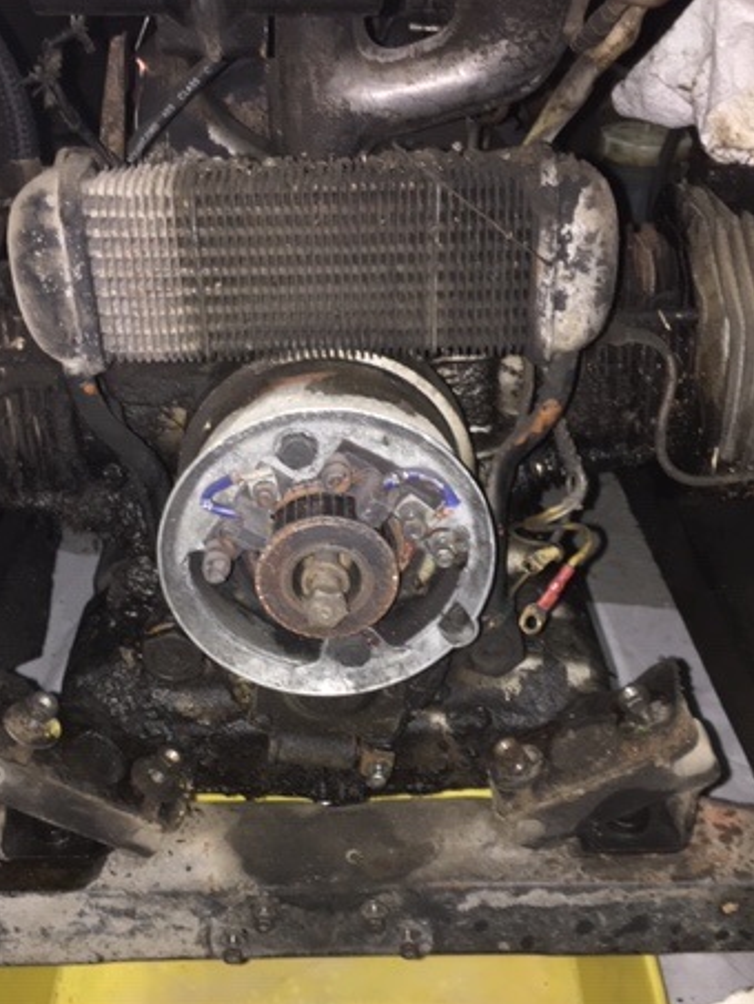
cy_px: 550
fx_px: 1190
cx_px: 337
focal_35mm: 41
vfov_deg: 45.7
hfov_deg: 35.1
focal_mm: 4.15
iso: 64
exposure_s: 1/17
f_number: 2.2
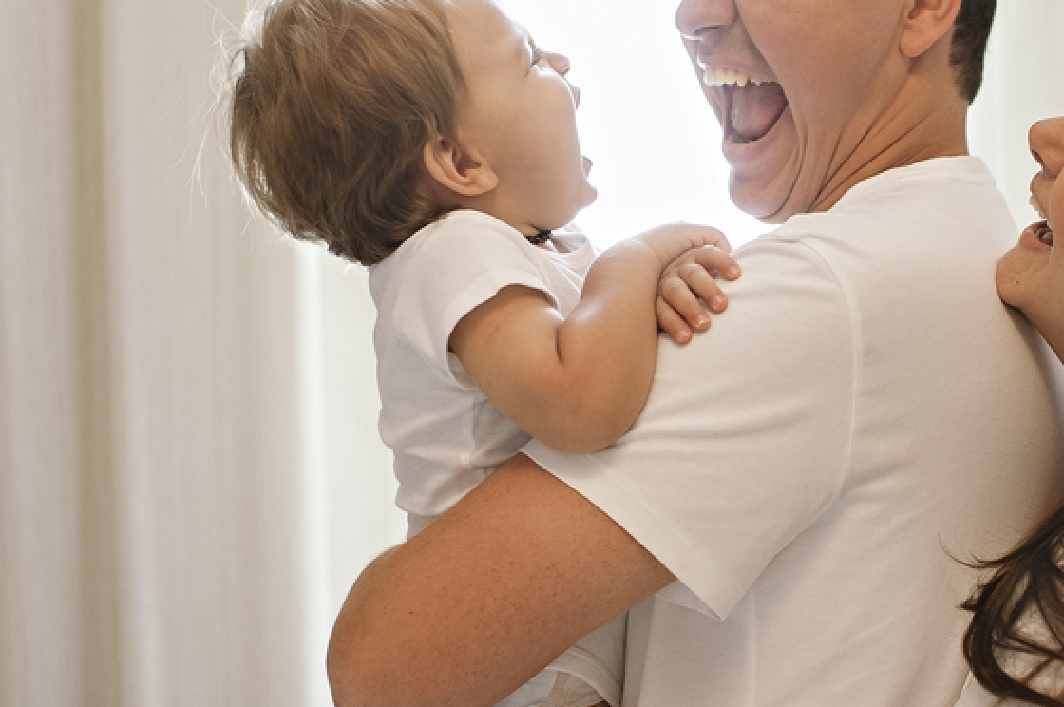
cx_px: 823
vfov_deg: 18.1
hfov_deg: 26.6
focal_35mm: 75
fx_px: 2214
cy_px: 319
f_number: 2.2
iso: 800
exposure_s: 1/160
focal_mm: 35
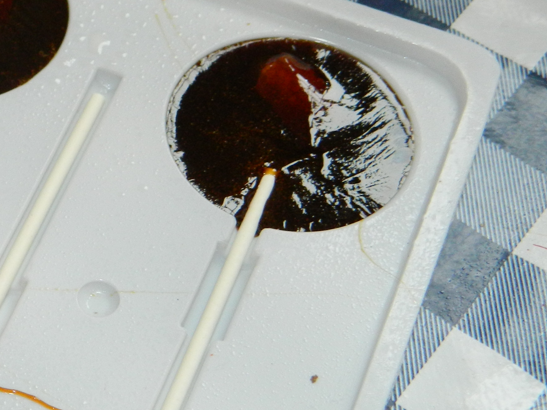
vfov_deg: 14.8
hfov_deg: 18.6
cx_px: -103
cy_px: 131
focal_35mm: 100
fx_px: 1580
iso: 200
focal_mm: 7.3
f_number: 3.5
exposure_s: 1/40
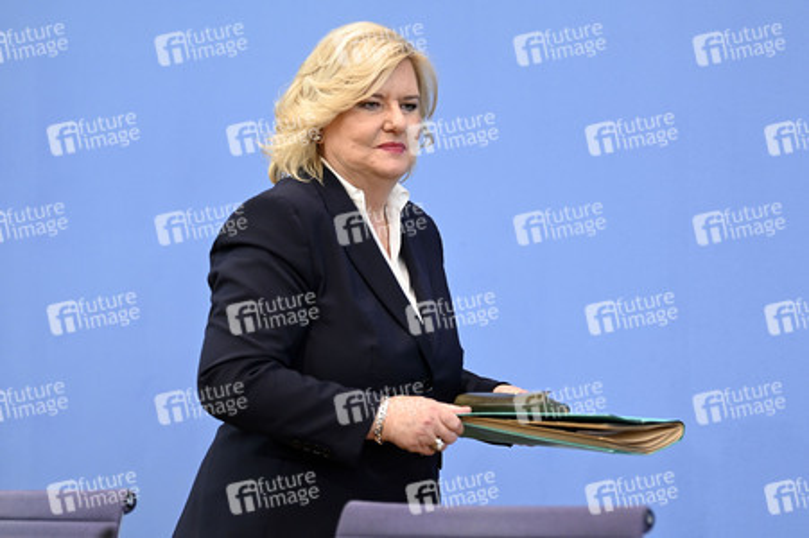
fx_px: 2470
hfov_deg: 18.6
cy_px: 269
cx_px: 404
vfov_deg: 12.4
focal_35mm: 110
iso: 2000
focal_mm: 110
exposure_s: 1/800
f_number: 2.8
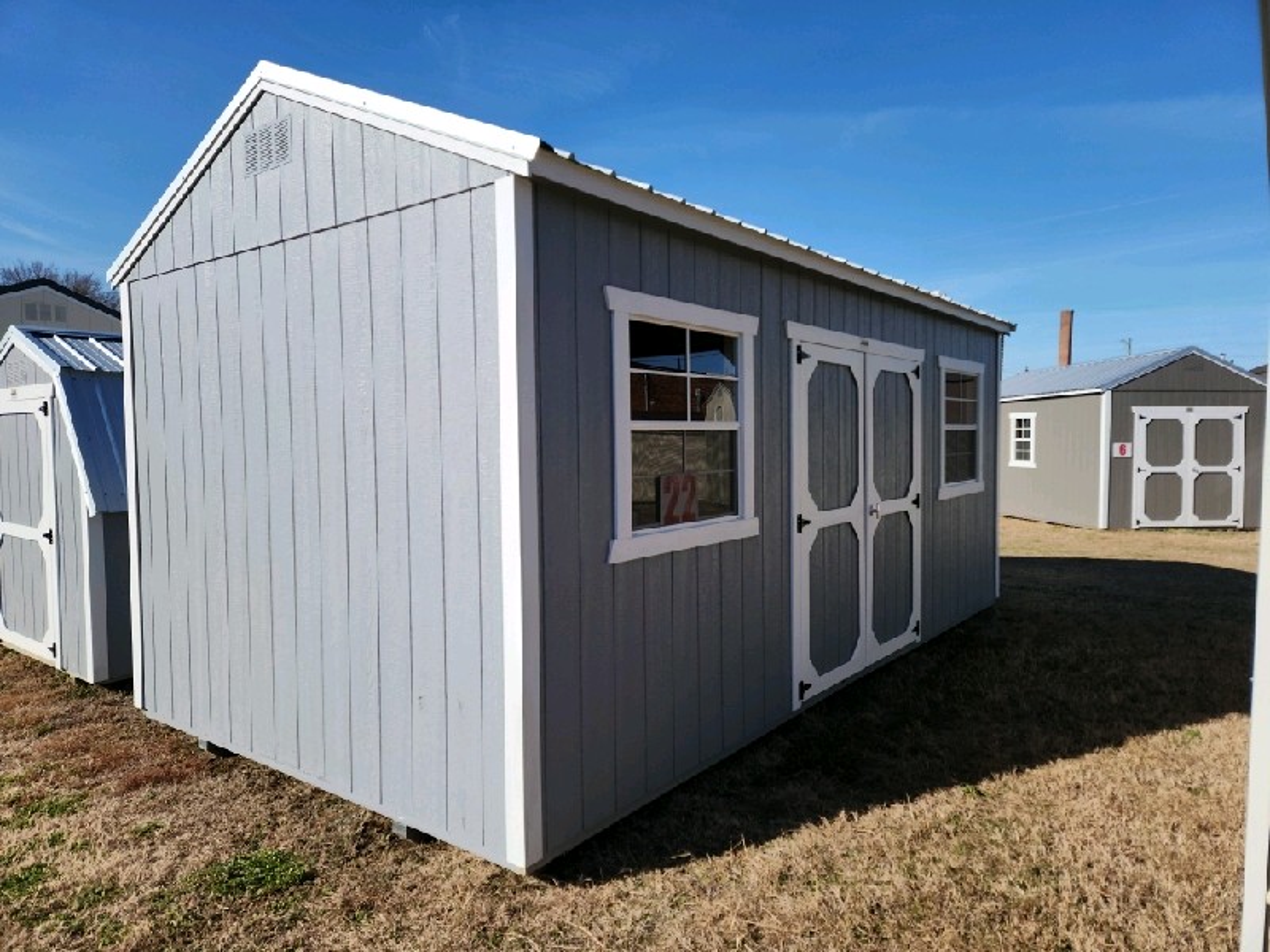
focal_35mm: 23
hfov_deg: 73.9
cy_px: 476
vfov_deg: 58.9
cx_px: 635
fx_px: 844
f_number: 1.8
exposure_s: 1/2500
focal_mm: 5.4
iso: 20
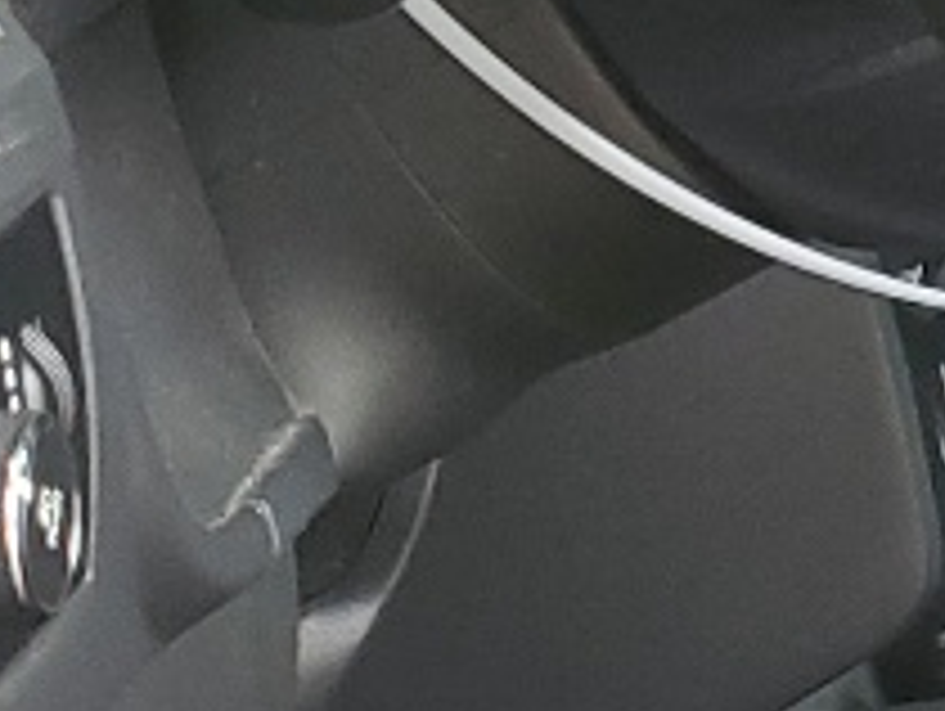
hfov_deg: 8.7
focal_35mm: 198
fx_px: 5411
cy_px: 342
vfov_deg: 7.5
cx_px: 2529
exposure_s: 1/120
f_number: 1.5
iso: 71
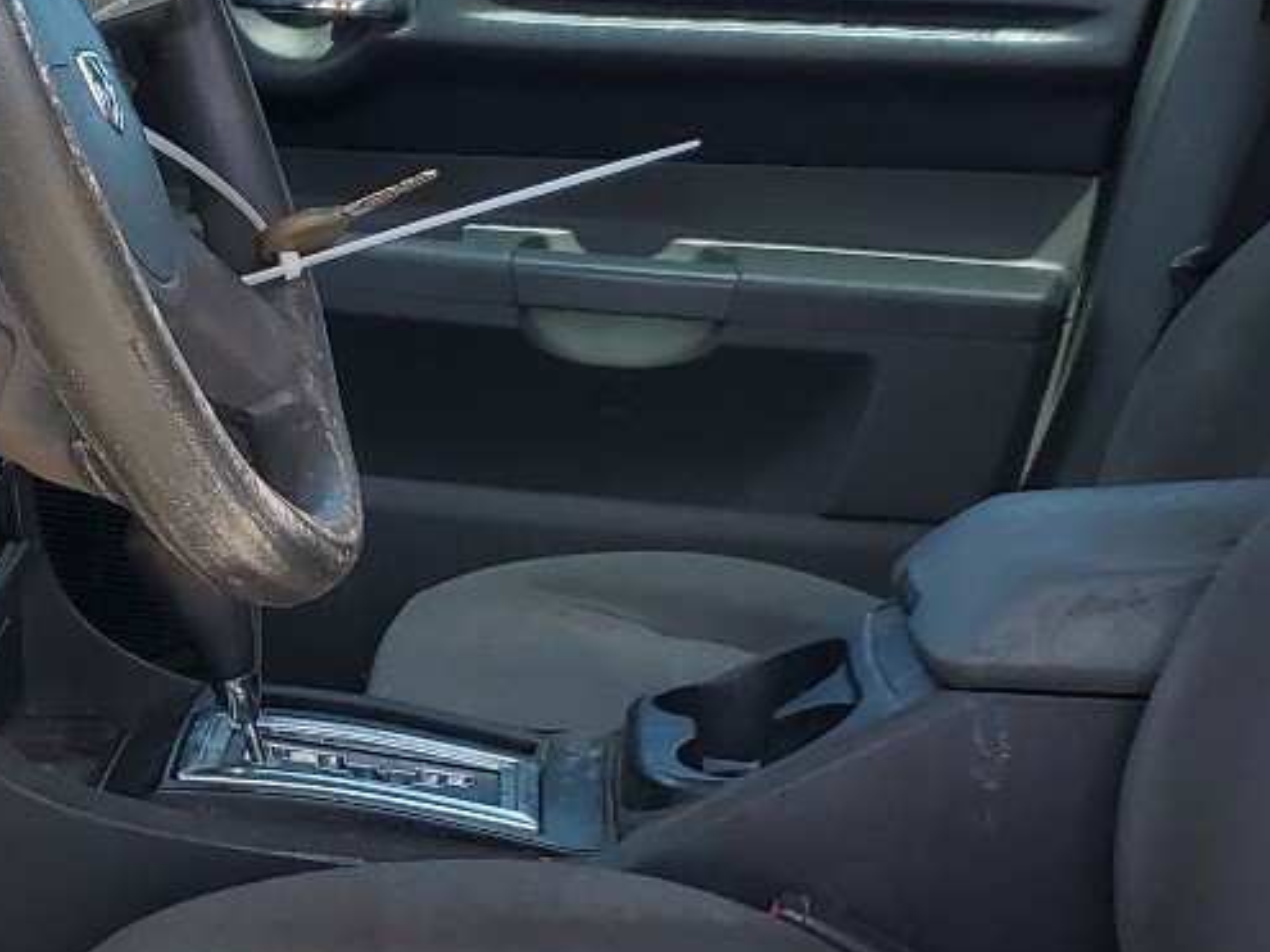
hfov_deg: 23.1
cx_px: 375
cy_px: 595
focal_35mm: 84
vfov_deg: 17.5
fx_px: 3081
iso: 50
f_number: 1.5
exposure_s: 1/1111
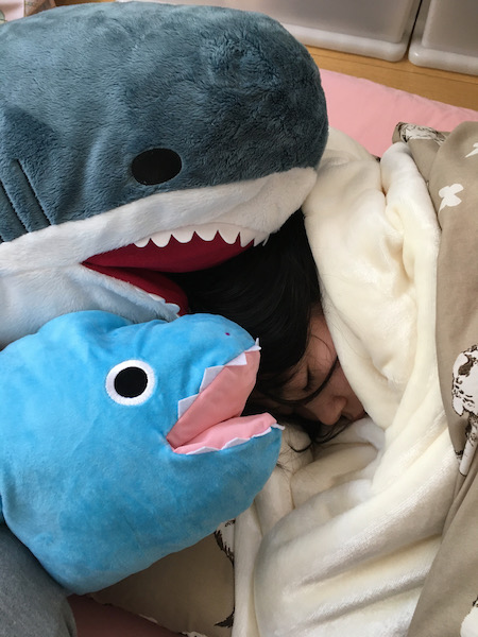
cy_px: 318
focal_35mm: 29
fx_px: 534
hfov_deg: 48.2
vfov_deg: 61.7
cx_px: 239
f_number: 2.2
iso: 100
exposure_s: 1/30
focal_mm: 4.15
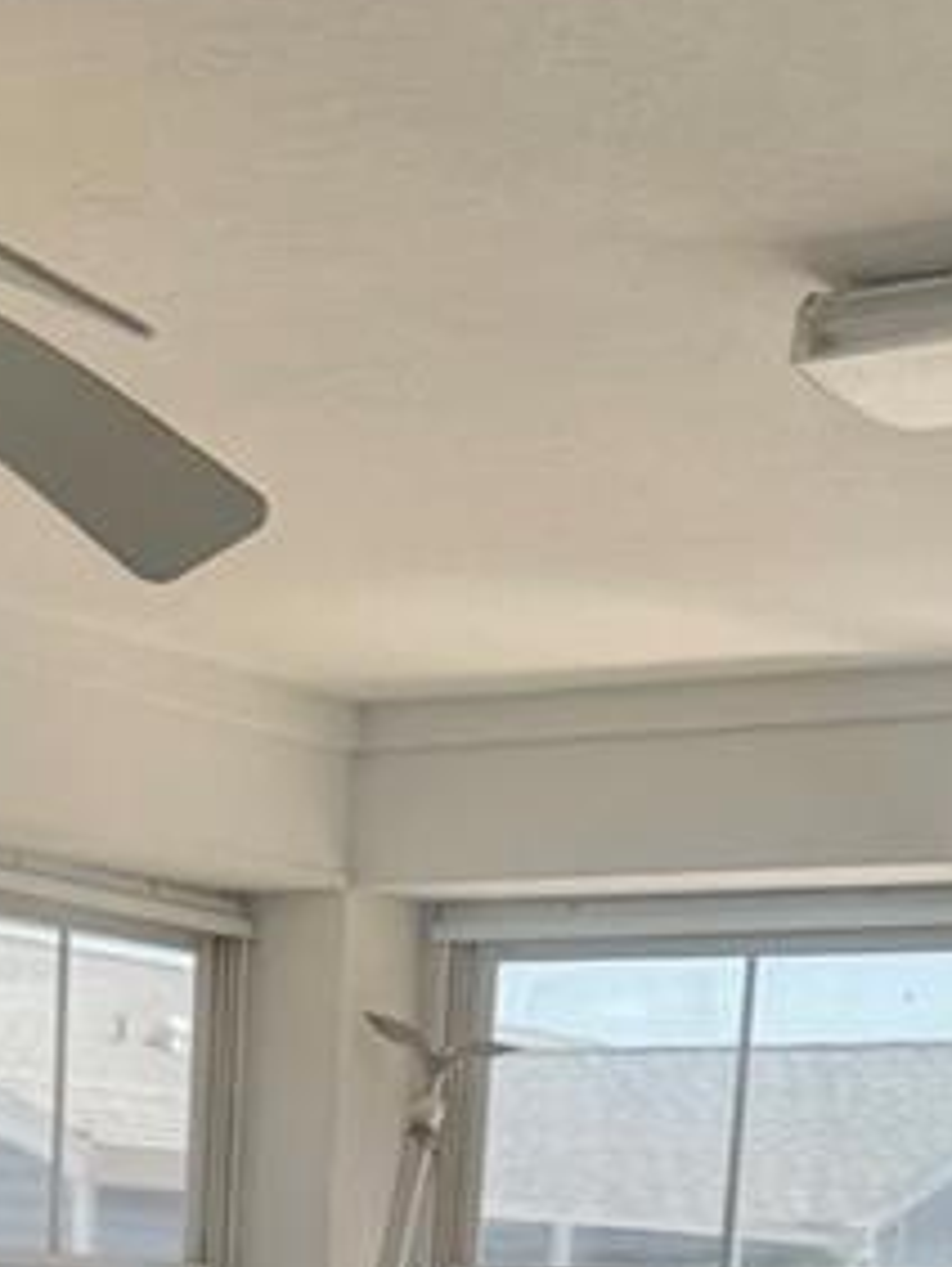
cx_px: 81
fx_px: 3735
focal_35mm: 102
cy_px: 2413
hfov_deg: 14.4
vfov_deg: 15.8
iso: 80
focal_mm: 6.76
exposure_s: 1/510
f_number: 1.78
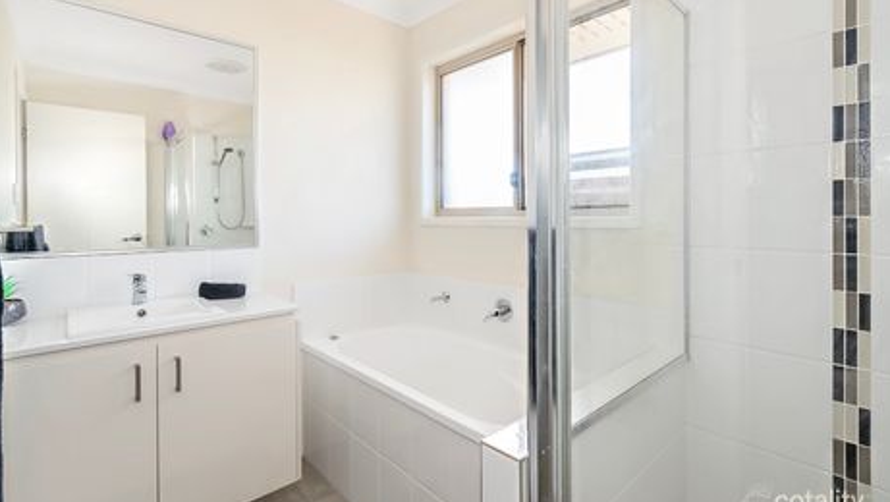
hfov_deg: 99.3
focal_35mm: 16
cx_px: 442
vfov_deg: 67.1
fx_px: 378
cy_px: 238
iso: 500
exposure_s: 1/80
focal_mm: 10
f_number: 8
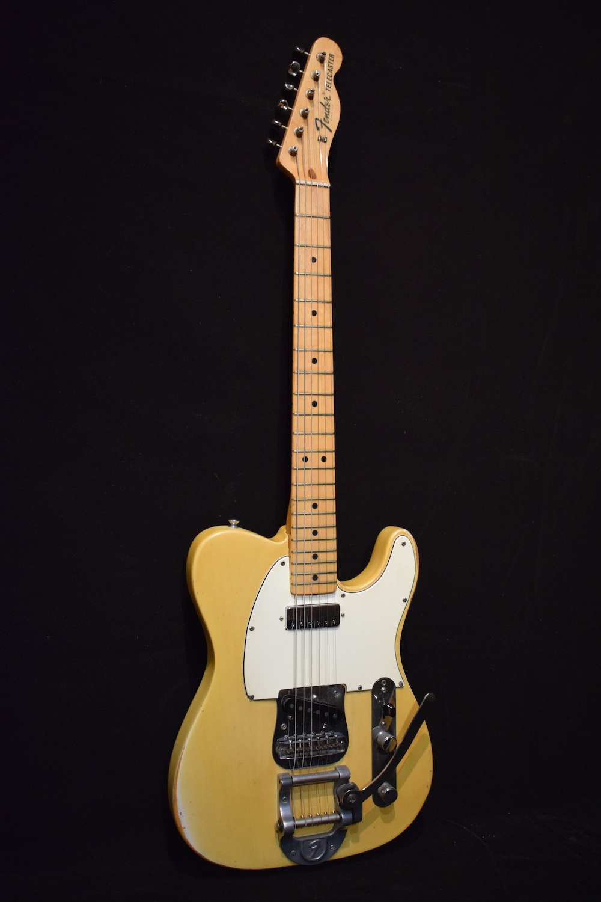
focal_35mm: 33
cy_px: 451
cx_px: 300
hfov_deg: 40.0
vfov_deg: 57.2
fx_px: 826
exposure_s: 1/30
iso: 2500
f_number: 3.8
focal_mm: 22
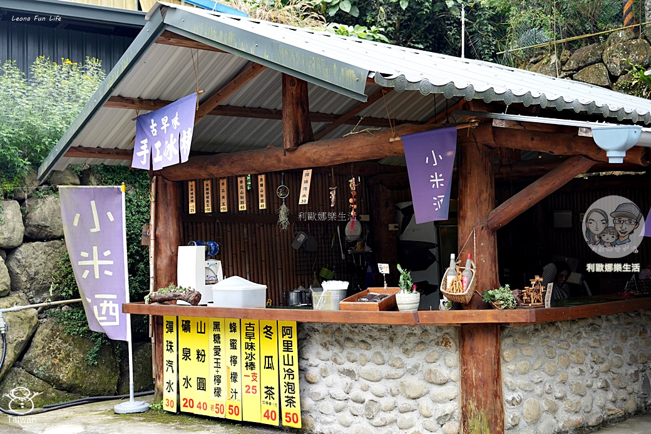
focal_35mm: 45
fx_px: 814
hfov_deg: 43.6
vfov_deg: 29.9
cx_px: 326
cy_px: 217
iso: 400
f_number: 5.6
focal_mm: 45
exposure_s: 1/160
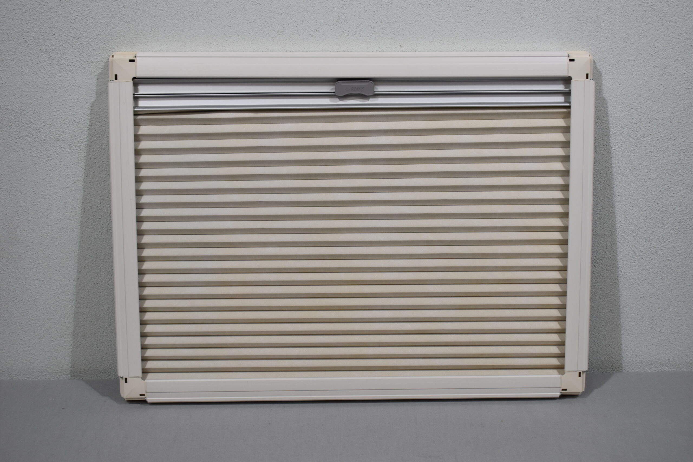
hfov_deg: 38.9
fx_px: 982
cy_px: 231
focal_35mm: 51
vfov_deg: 26.5
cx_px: 346
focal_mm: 34
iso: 280
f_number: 5.6
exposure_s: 1/125
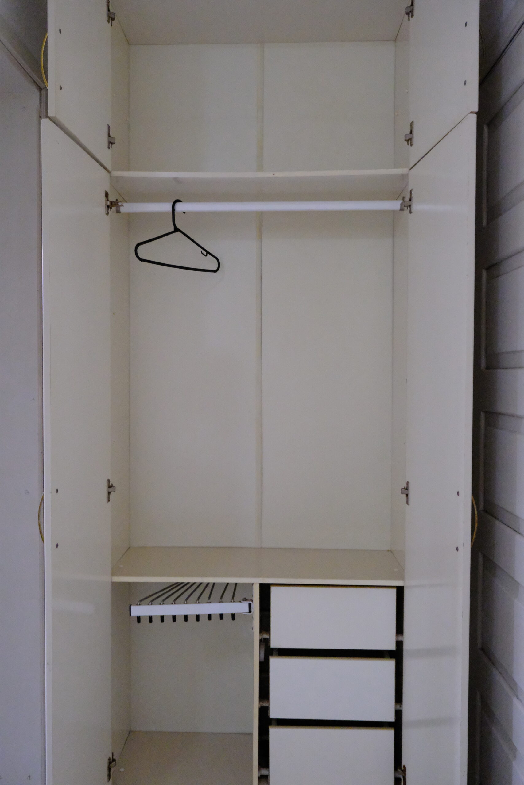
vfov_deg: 61.9
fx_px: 655
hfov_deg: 43.6
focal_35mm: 30
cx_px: 262
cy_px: 392
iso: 12800
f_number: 6.4
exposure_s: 1/180
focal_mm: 20.2
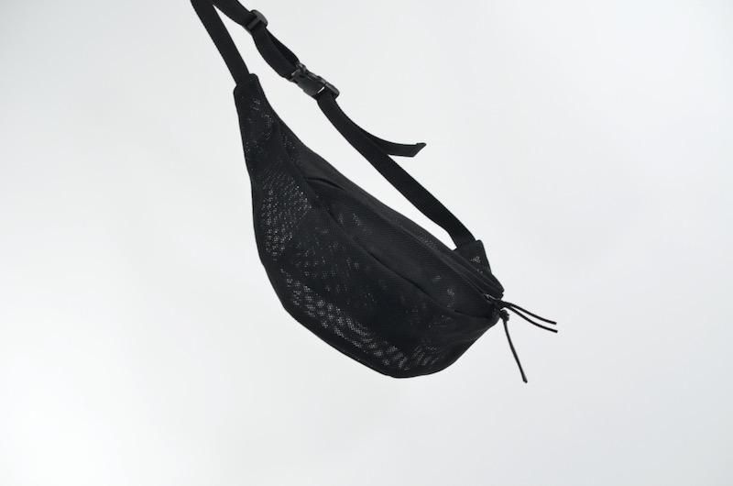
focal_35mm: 60
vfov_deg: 22.5
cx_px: 366
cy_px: 243
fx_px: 1219
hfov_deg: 33.5
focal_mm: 40
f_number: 5
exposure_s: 1/100
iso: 800
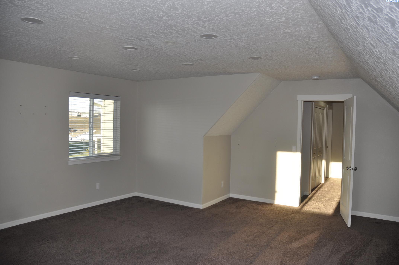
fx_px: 299
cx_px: 200
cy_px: 132
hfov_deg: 67.4
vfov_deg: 47.8
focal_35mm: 27
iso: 200
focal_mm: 18
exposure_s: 1/200
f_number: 4.5
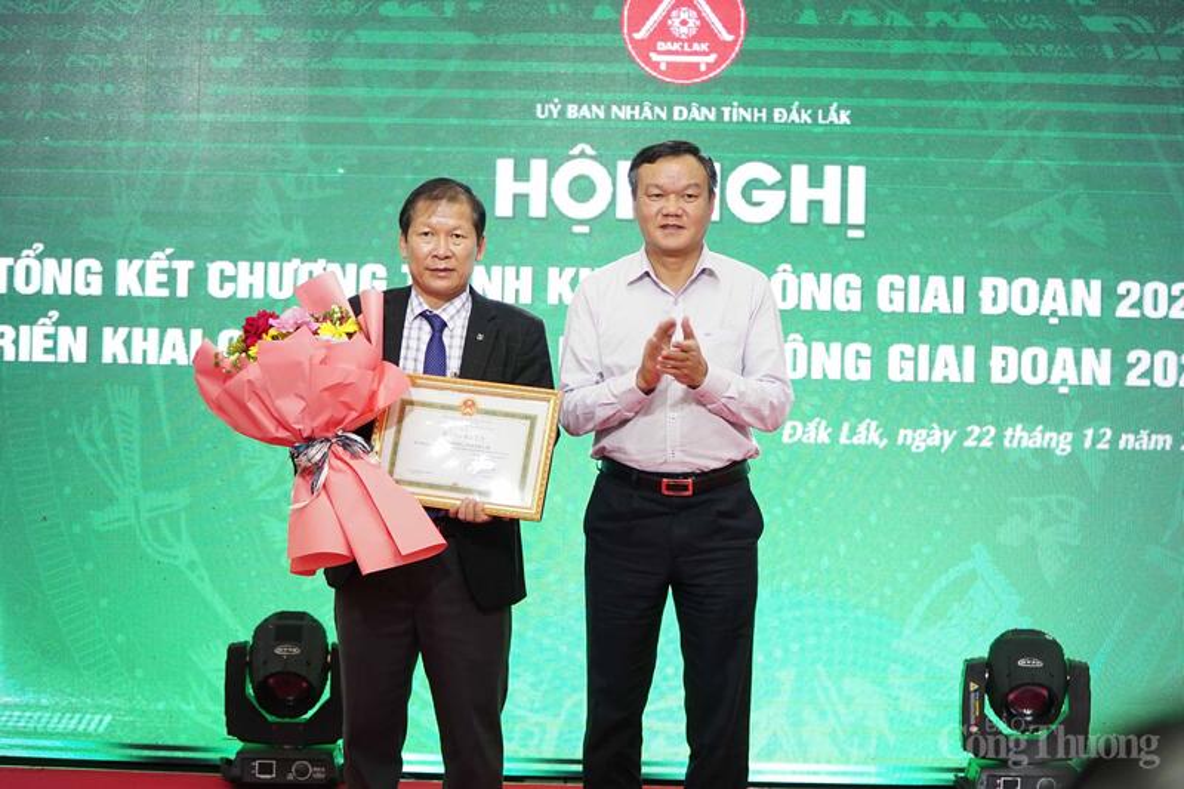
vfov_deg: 16.6
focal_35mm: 82
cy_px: 394
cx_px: 592
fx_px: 2696
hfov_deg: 24.8
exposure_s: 1/100
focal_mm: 55
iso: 1000
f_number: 4
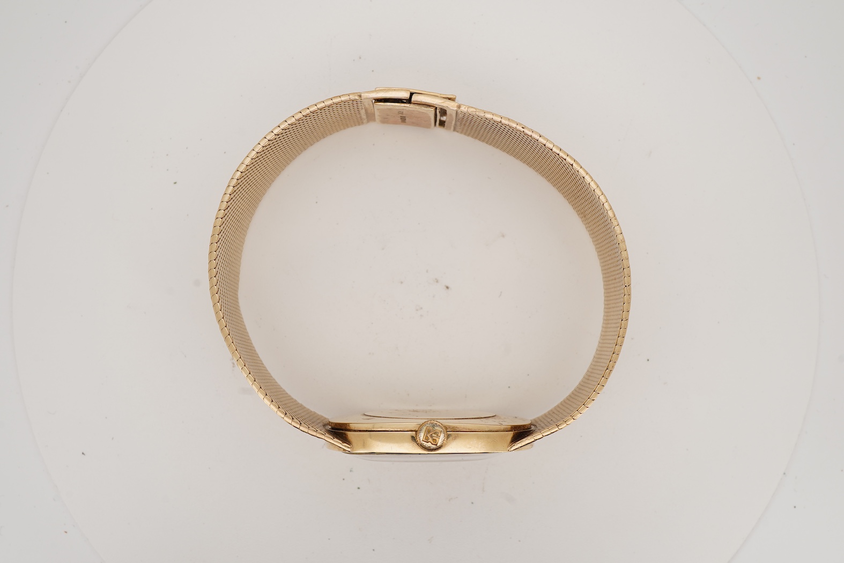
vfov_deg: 29.9
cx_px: 422
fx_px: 1055
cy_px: 282
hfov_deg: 43.6
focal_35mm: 45
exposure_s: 1/160
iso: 160
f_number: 22
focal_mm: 30
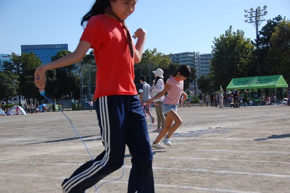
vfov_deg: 25.0
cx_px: 145
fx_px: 435
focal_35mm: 54
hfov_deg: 36.9
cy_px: 96
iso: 200
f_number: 5
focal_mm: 36
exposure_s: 1/1250
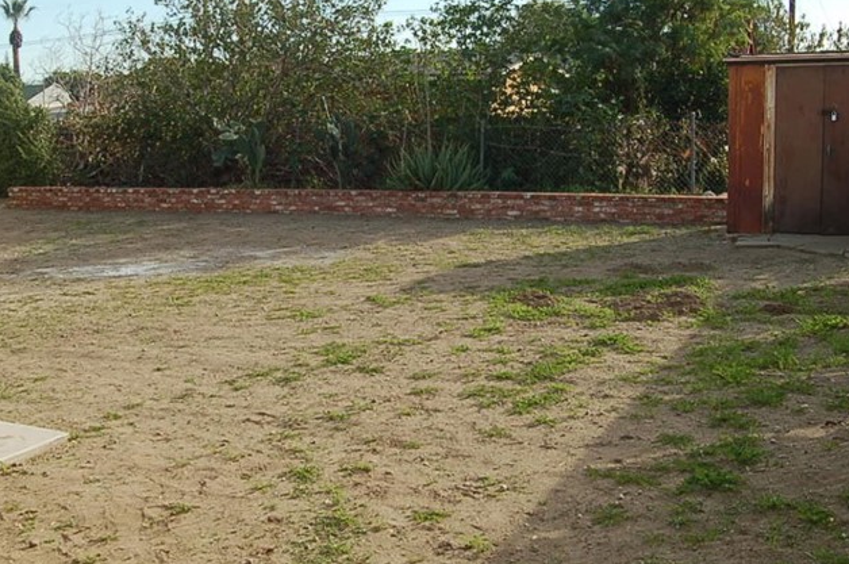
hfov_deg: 44.2
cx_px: 316
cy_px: 226
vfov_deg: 30.4
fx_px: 1036
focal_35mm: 44
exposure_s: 1/250
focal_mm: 18
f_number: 8
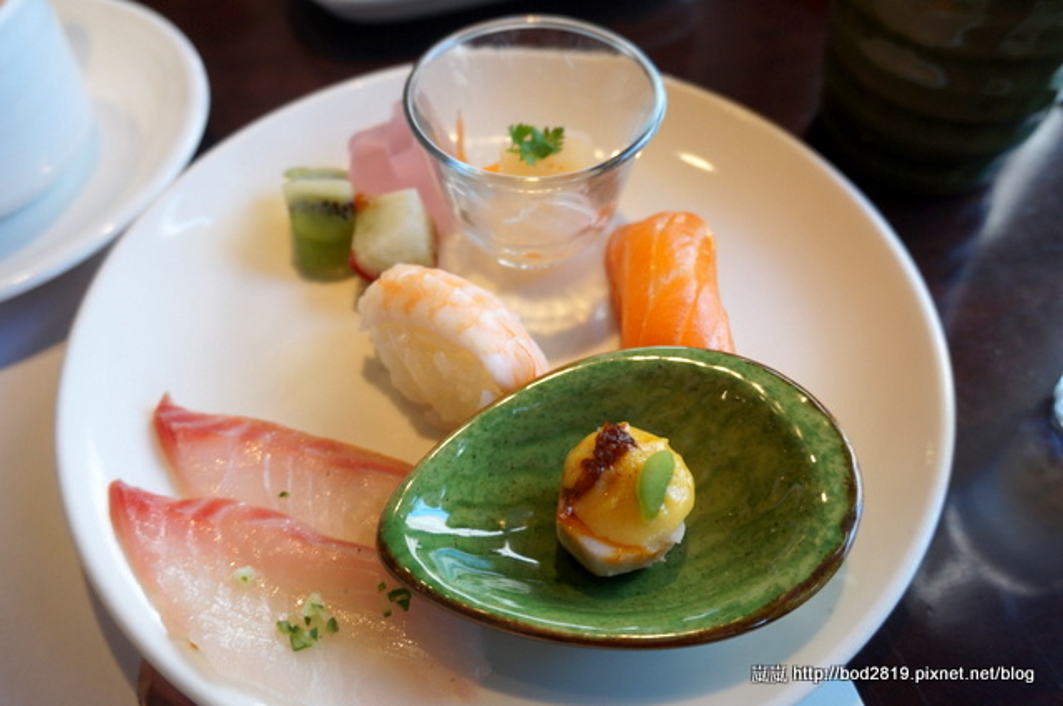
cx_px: 532
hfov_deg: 62.0
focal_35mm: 30
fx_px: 885
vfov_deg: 43.5
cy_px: 353
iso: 250
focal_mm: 20
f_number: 4
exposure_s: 1/60
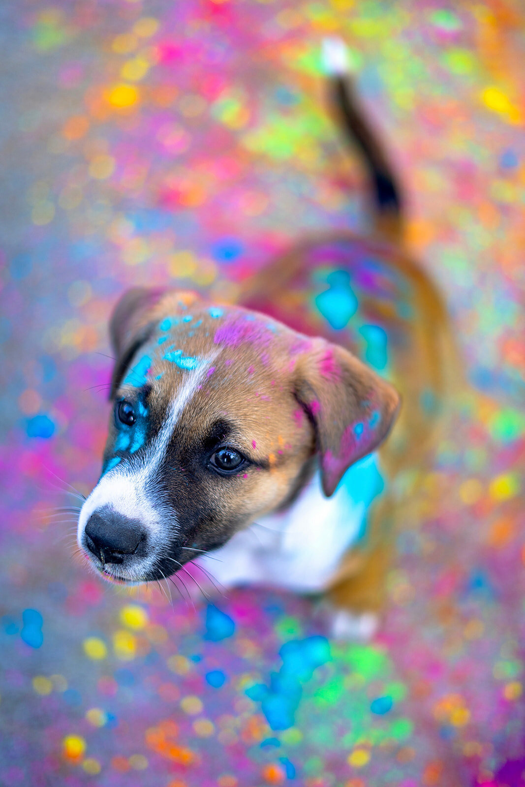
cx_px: 262
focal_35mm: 50
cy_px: 394
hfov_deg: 27.0
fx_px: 1093
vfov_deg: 39.6
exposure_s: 1/250
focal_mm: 50
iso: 125
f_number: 1.8
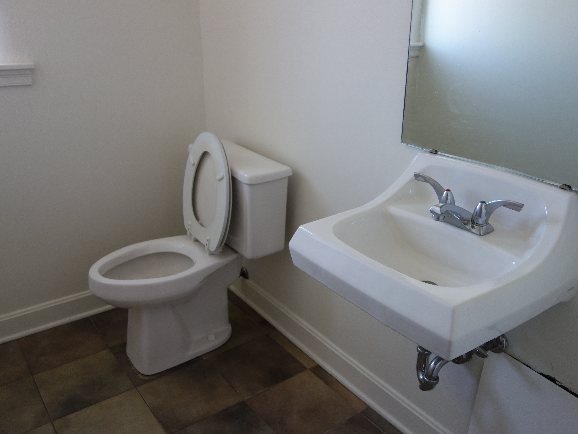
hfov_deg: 58.3
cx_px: 301
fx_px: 518
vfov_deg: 45.4
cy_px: 213
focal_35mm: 31
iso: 125
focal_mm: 10.4
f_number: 1.8
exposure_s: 1/50
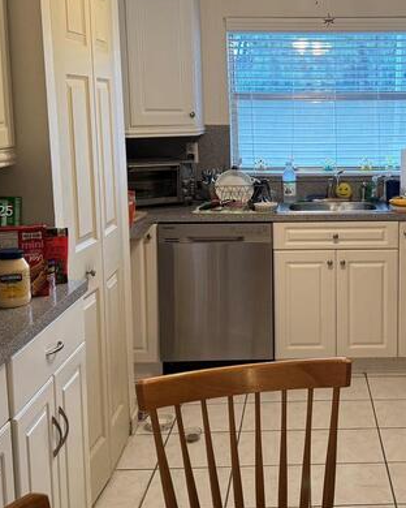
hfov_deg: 30.7
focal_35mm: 48
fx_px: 721
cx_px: 325
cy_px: 212
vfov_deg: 38.7
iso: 200
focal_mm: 6.76
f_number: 1.78
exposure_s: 1/60
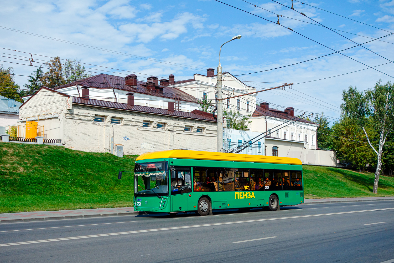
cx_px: 197
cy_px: 132
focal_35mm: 41
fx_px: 449
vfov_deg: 32.6
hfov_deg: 47.4
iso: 80
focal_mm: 15.1
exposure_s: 1/640
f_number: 5
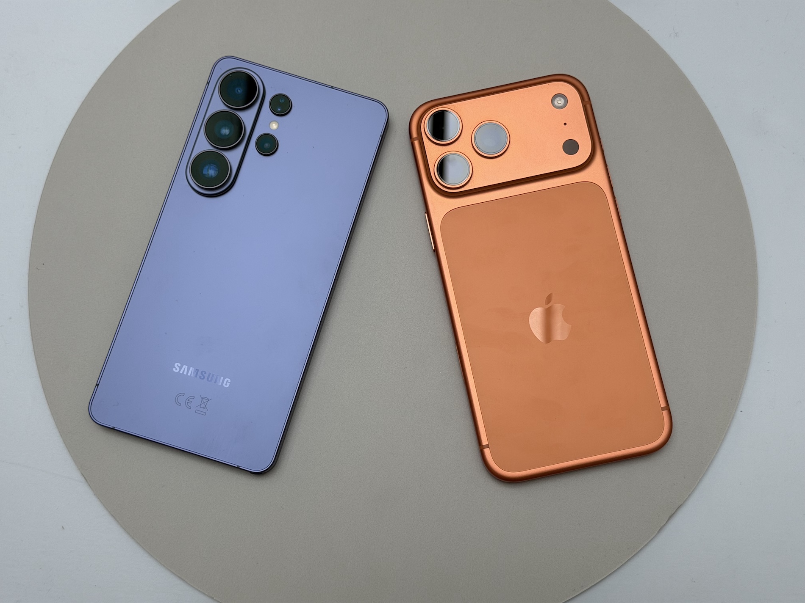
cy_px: 302
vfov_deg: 30.3
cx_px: 402
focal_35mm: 48
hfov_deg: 39.7
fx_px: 1116
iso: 50
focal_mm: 6.76
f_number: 1.78
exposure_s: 1/165
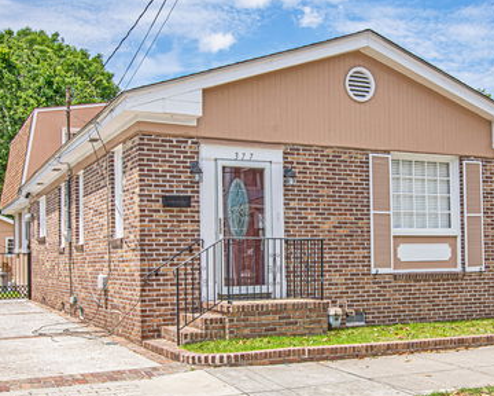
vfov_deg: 37.3
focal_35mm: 40
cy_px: 199
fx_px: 585
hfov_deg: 45.8
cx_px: 261
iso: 320
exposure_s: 1/500
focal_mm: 20
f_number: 10
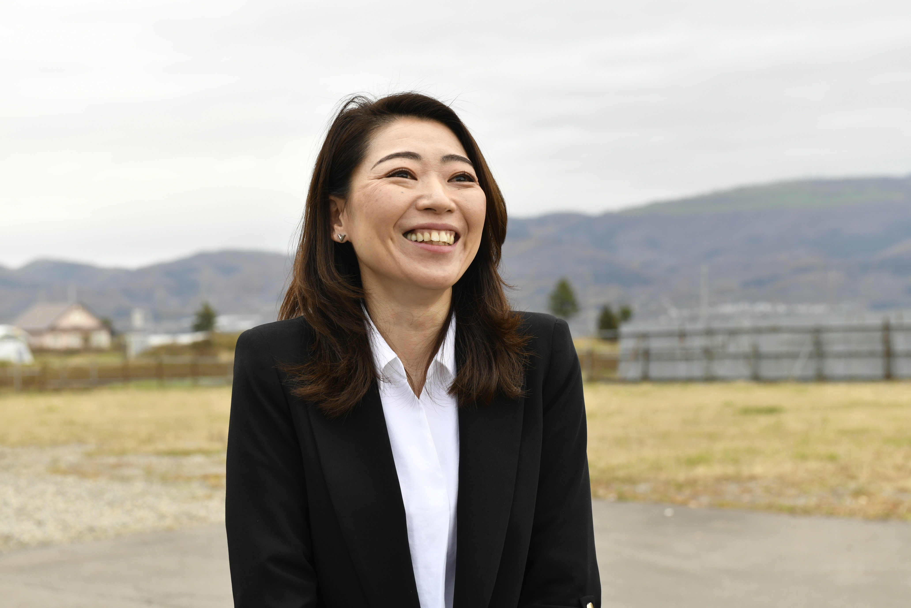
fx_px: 1771
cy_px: 304
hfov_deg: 28.8
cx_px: 456
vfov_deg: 19.5
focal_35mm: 70
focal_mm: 70
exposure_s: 1/200
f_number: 5.6
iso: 400
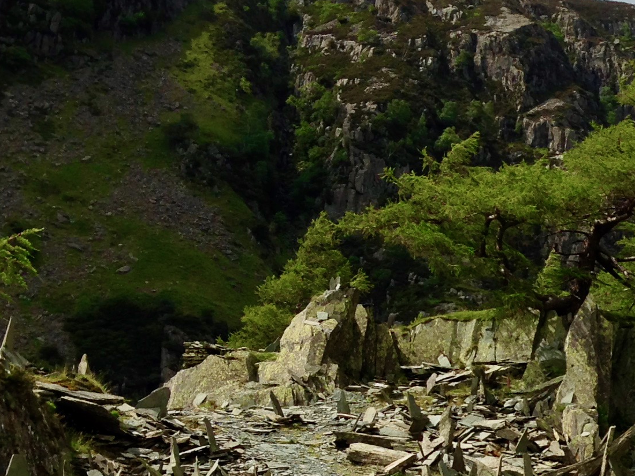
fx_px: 1798
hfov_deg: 19.0
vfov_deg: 15.0
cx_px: 756
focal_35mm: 98
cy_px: 390
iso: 50
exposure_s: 1/1642
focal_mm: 4.12
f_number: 2.4
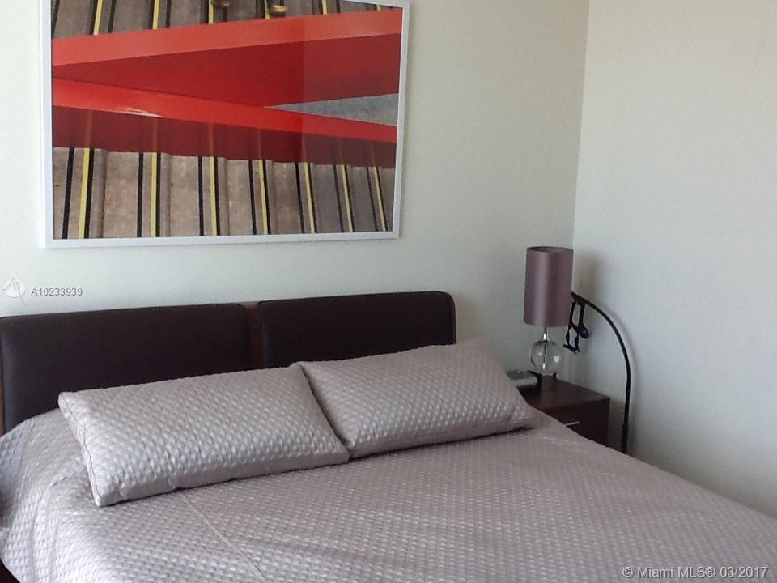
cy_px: 292
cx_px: 388
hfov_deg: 42.9
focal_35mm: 44
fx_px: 988
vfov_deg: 32.9
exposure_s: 1/136
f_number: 2.4
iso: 40
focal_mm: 2.03
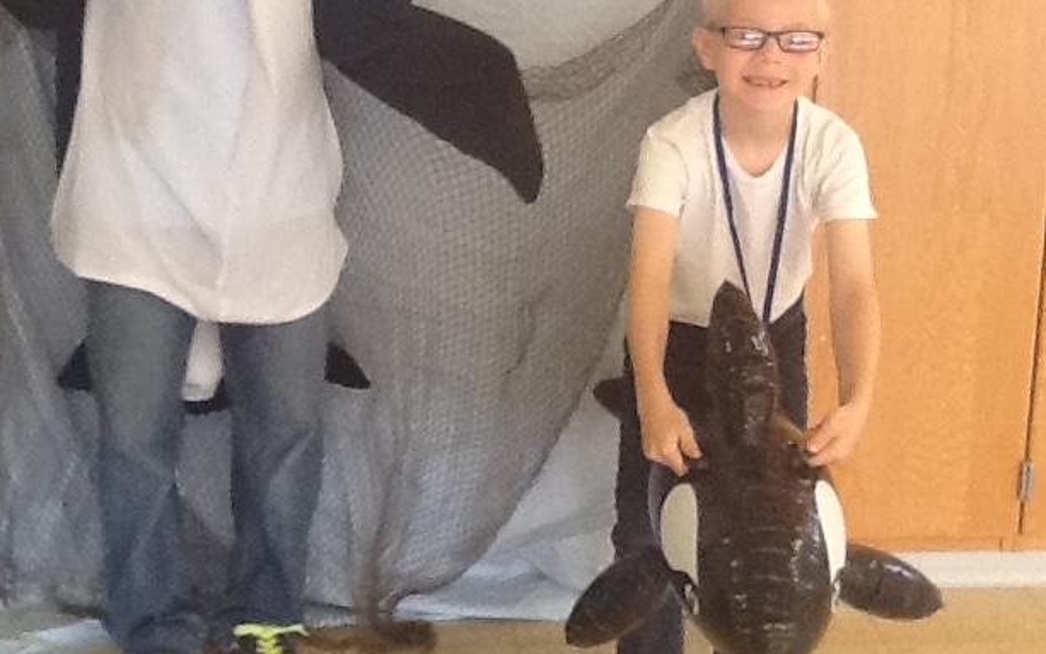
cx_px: 283
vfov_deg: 17.7
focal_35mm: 73
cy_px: 137
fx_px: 2081
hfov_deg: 27.9
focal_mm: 2.03
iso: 80
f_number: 2.4
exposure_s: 1/30
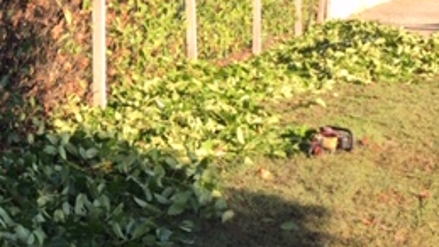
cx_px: -29
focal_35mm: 78
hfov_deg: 25.4
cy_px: -10
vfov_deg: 15.2
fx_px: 908
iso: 32
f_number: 2.2
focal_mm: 4.15
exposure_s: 1/590
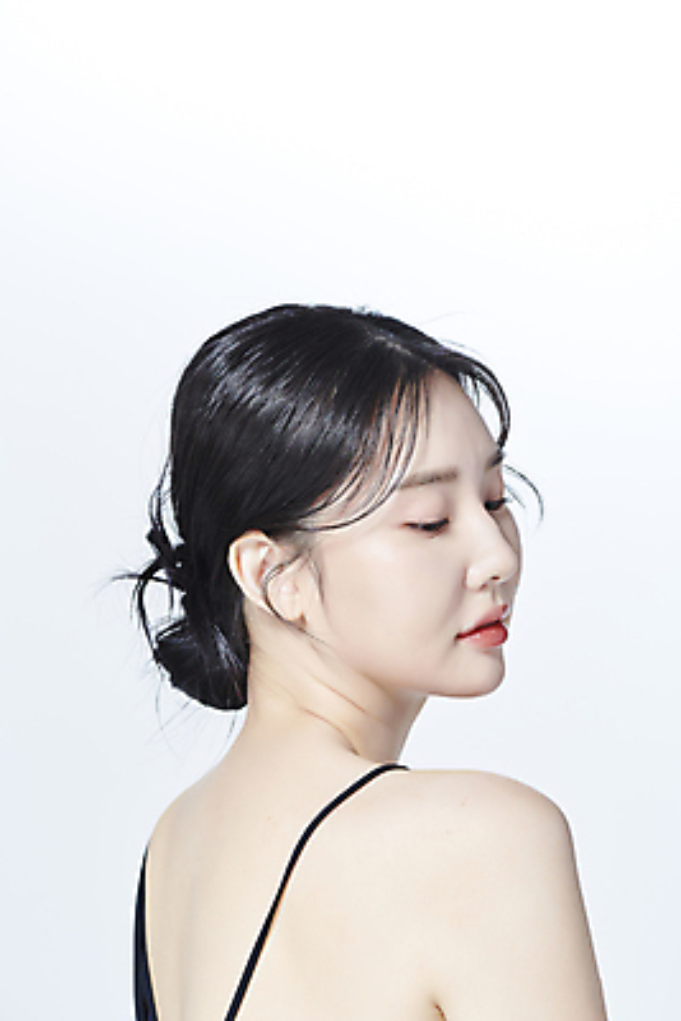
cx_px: 340
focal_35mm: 105
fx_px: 2977
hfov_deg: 13.1
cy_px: 510
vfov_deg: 19.4
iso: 64
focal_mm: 105
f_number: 13
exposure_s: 1/125
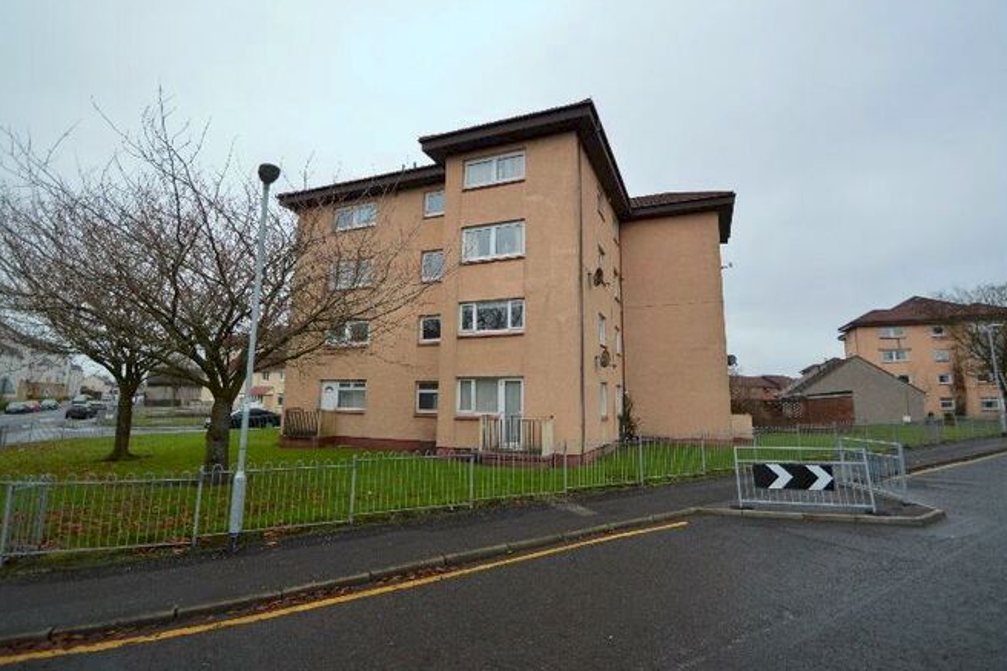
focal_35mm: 16
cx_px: 504
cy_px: 316
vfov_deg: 73.7
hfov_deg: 96.8
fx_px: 447
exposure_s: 1/500
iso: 1000
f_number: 3.5
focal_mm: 10
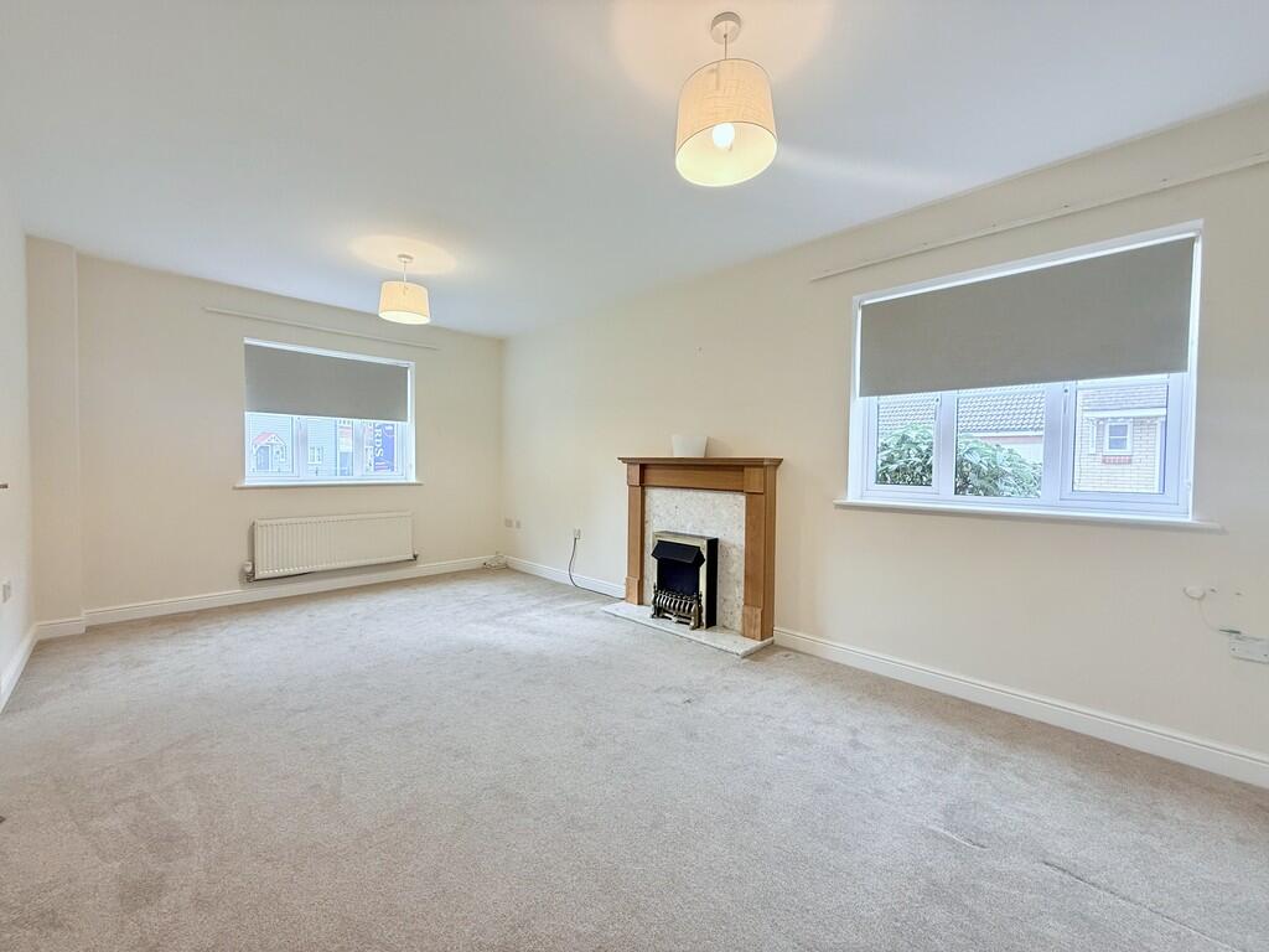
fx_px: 513
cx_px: 634
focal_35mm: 14
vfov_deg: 85.7
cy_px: 476
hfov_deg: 102.1
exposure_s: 1/100
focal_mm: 2.22
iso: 160
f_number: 2.2
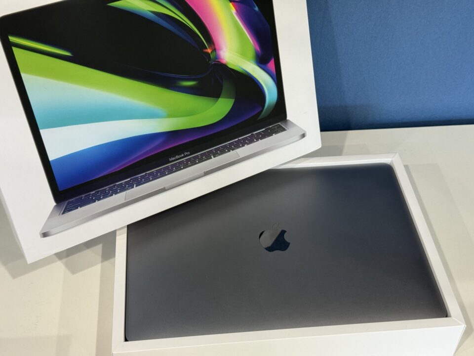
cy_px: 178
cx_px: 237
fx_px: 657
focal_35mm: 48
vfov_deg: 30.3
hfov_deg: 39.7
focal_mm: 6.76
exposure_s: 1/60
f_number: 1.78
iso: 125
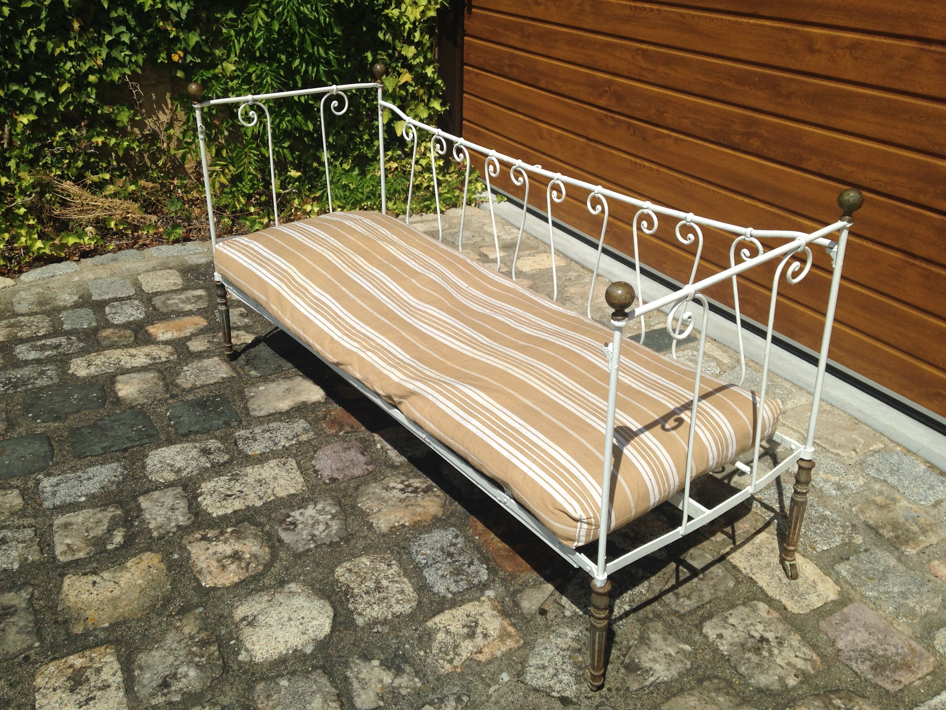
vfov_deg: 42.9
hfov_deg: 55.4
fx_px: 902
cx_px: 473
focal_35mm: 33
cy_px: 355
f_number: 2.4
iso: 50
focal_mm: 4.12
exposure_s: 1/3390
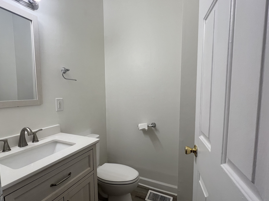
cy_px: 111
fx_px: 140
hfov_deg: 87.4
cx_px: 120
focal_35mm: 18
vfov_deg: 71.4
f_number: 1.8
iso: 64
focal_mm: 1.57
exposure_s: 1/120
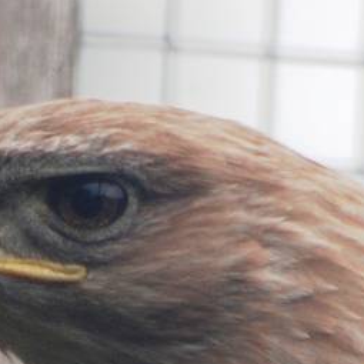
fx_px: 28612
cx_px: 338
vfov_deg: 0.7
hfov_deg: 0.7
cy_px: 602
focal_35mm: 2405
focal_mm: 300
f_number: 5.6
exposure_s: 1/320
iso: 400
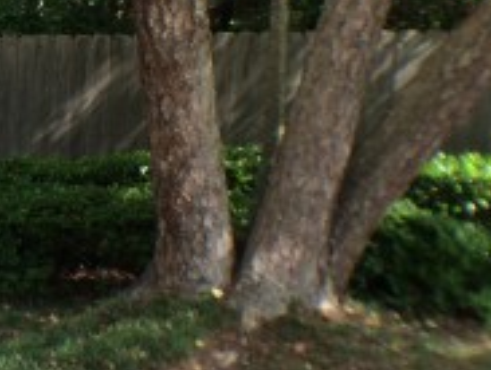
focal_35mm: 98
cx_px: -134
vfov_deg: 15.0
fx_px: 1393
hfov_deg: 18.7
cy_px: 71
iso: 32
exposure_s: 1/227
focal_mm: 4.15
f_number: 2.2
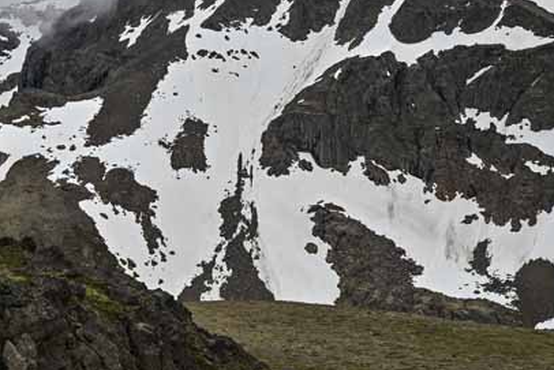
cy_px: 20
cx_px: 261
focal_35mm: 63
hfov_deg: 31.9
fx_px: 970
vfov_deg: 21.0
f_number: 4.5
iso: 100
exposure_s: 1/2500
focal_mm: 32
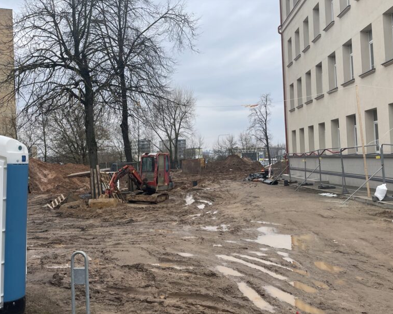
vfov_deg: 43.3
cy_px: 147
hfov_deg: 51.9
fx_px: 395
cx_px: 134
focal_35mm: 34
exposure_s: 1/895
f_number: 1.6
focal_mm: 4.2
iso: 32
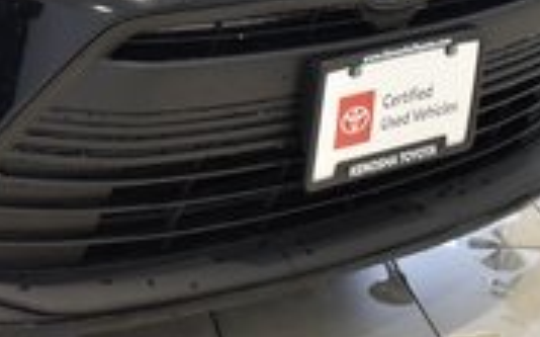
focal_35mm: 121
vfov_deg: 10.4
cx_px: -179
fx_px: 1780
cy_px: -175
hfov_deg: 16.3
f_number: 3.8
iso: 280
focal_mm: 22
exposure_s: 1/40
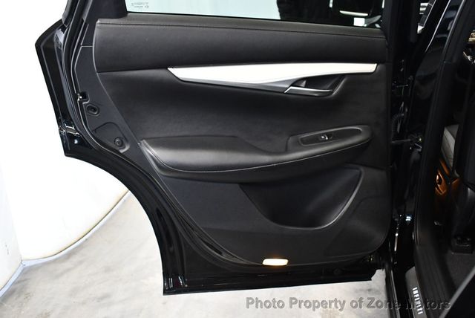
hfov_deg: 53.1
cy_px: 159
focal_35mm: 36
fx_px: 475
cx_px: 238
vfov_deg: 36.9
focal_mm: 18
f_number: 3.5
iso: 3200
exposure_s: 1/100
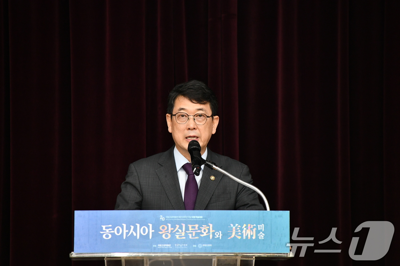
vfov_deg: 4.6
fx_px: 3333
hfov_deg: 6.9
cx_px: 200
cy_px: 133
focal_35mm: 300
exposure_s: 1/125
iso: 3200
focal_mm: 300
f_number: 6.3
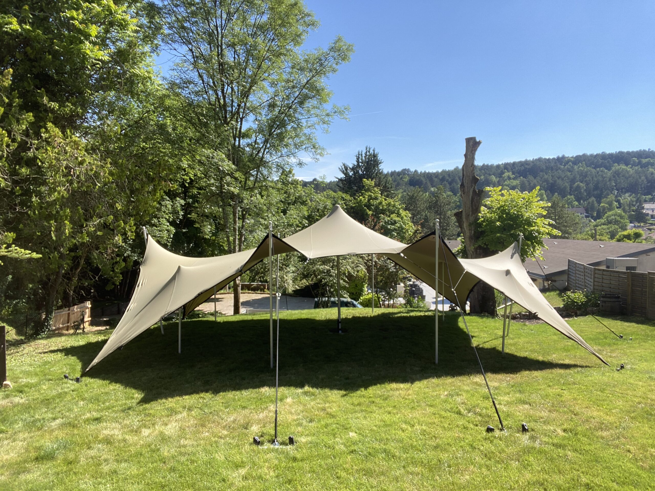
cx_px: 328
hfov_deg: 73.9
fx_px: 435
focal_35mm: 23
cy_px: 246
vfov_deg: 58.9
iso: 25
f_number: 2.2
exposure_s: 1/386
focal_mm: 2.71
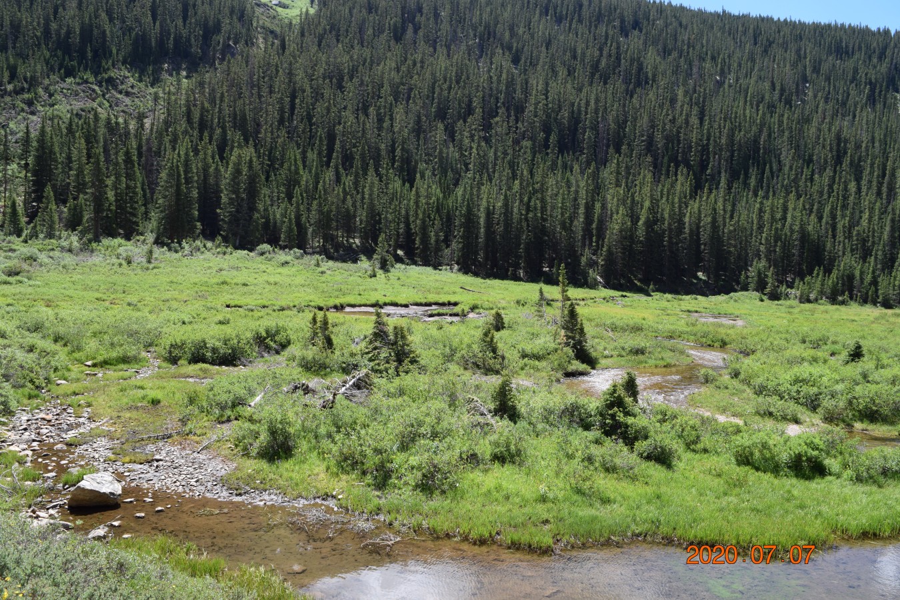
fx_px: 675
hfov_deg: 67.4
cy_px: 300
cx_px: 450
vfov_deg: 47.9
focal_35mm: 27
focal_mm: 18
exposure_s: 1/250
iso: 280
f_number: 8
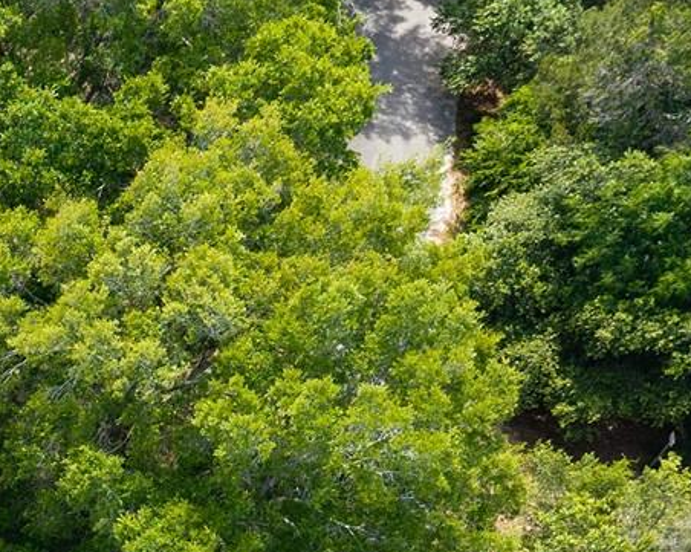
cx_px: -477
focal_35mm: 83
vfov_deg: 16.8
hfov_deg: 18.8
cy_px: 832
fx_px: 1696
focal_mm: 8.67
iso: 130
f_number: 1.8
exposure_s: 1/1500
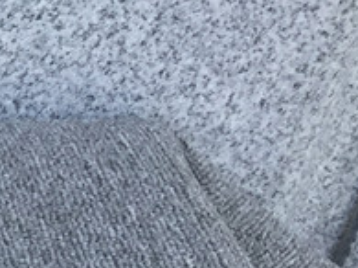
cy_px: 603
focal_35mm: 143
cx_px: -422
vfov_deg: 9.4
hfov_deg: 11.9
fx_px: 1478
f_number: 2.4
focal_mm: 3.3
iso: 25
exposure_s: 1/234
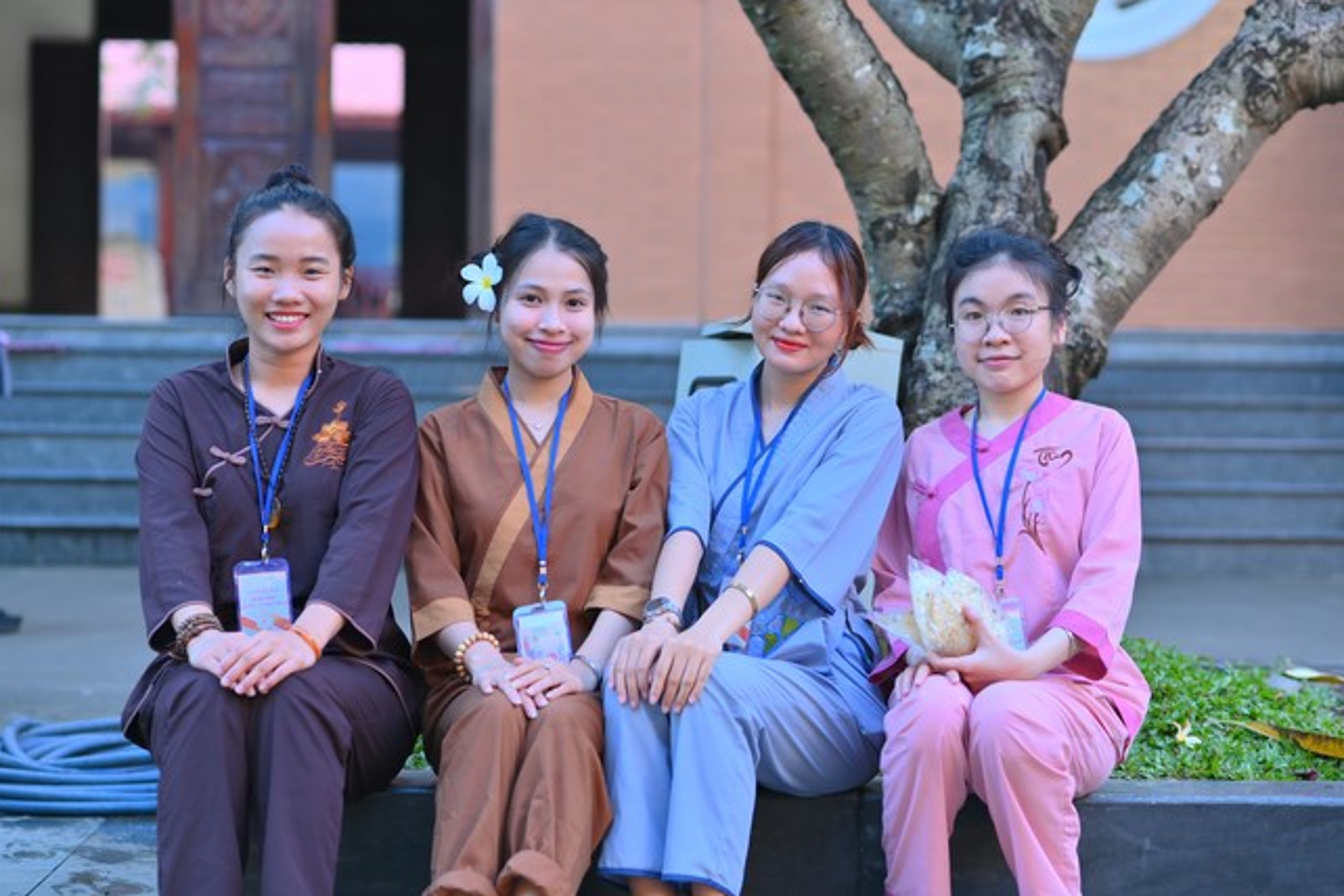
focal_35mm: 86
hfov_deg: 23.6
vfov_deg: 15.9
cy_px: 451
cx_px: 670
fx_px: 3210
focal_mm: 85
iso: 100
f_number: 3.2
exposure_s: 1/100
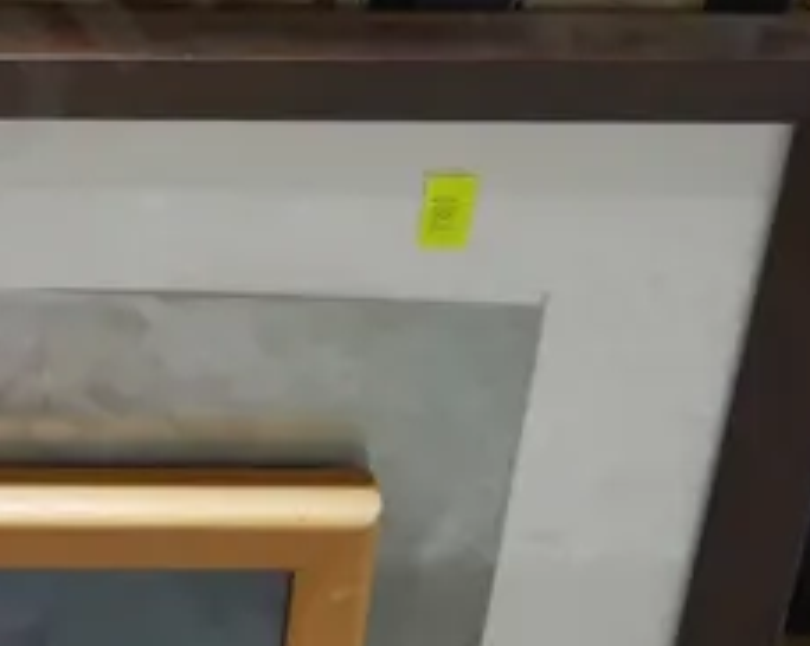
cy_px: 396
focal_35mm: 158
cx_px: -444
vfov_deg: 9.8
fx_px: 3784
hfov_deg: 11.6
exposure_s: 1/60
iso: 640
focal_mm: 18
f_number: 4
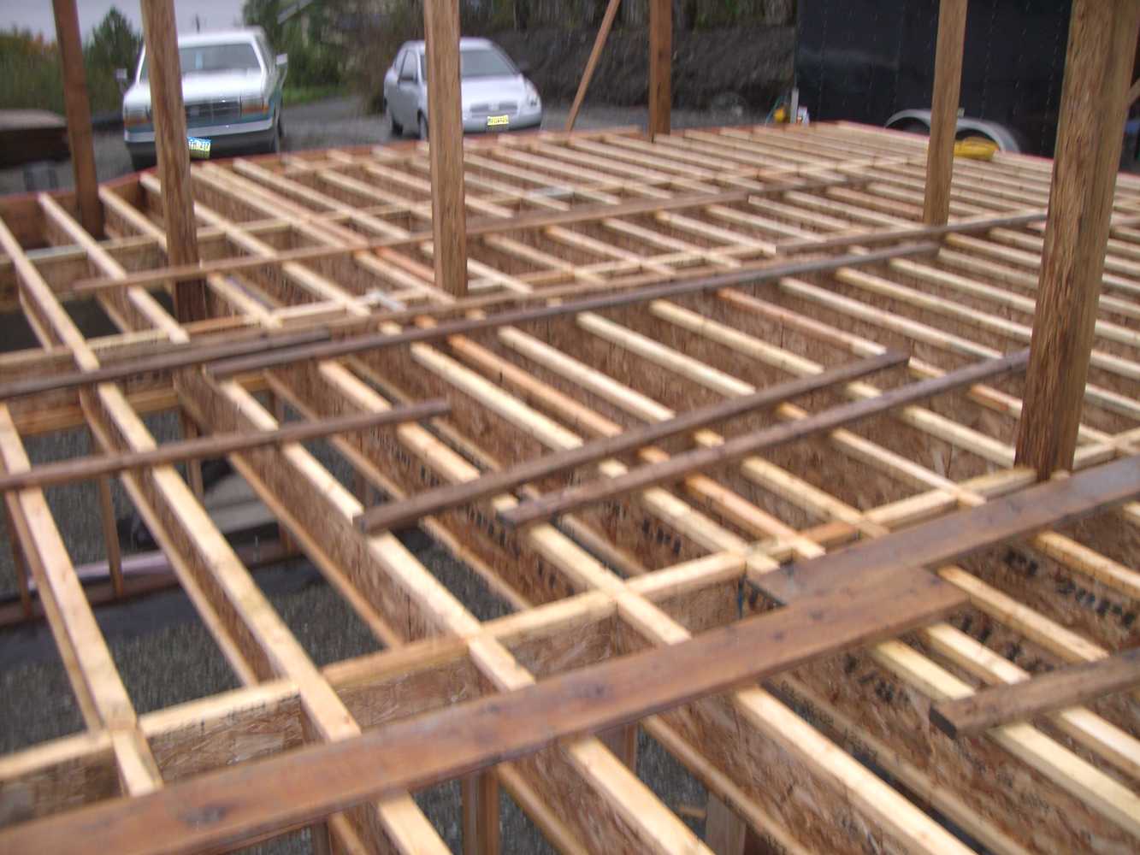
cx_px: 570
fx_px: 1252
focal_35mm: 38
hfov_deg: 49.0
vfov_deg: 37.7
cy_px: 428
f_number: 2.7
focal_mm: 6.2
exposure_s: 1/80
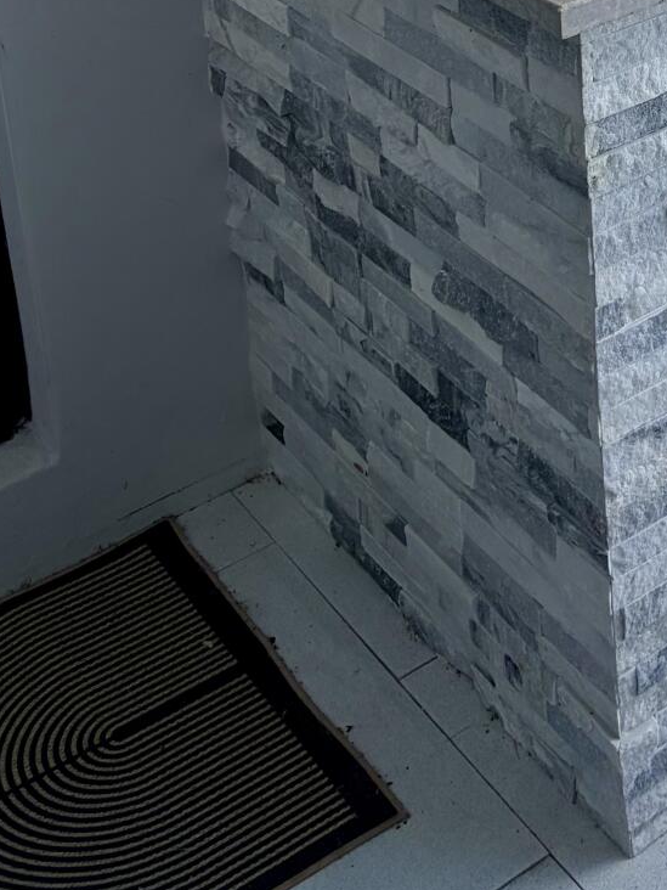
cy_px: -252
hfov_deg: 19.6
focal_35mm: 71
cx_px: 788
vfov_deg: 24.2
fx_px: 1824
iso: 64
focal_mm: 5.96
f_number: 1.6
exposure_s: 1/1751
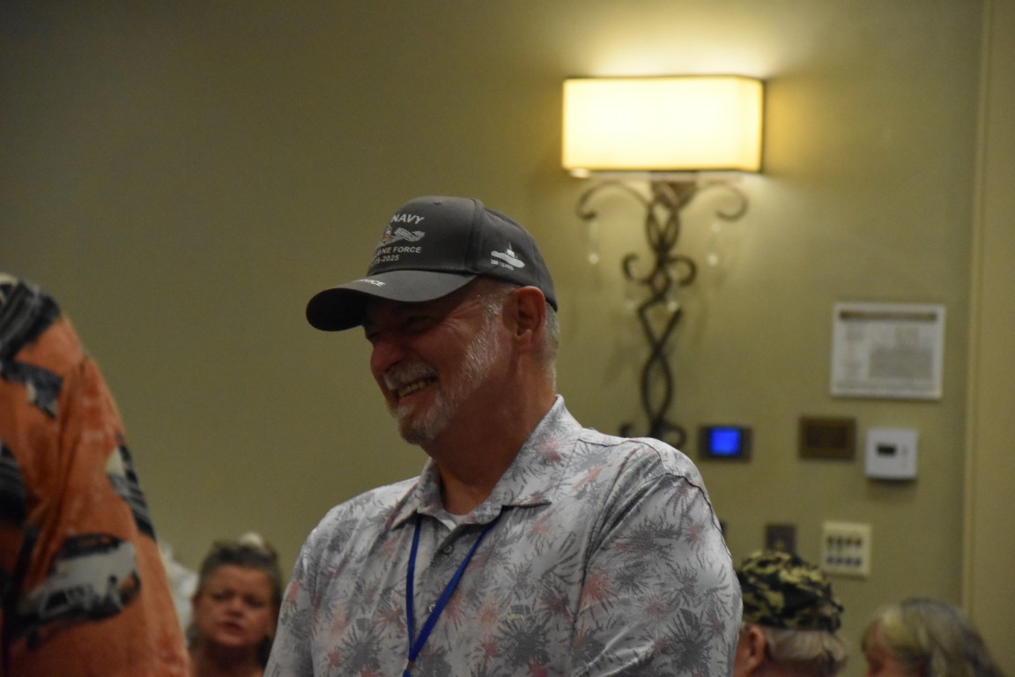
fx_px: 4440
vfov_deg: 8.7
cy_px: 338
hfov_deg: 13.0
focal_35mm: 158
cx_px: 508
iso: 5600
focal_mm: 105
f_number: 5.6
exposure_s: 1/125
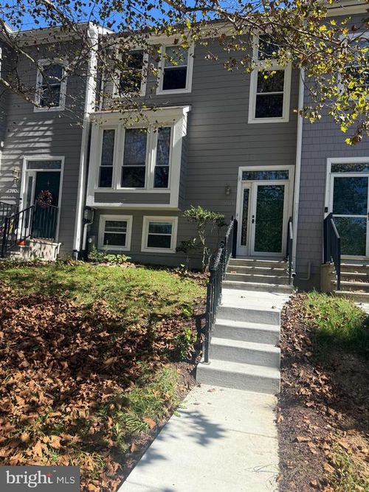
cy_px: 246
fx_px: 341
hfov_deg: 56.8
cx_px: 184
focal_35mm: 24
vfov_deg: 71.6
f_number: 1.78
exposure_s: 1/1855
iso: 80
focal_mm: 6.76
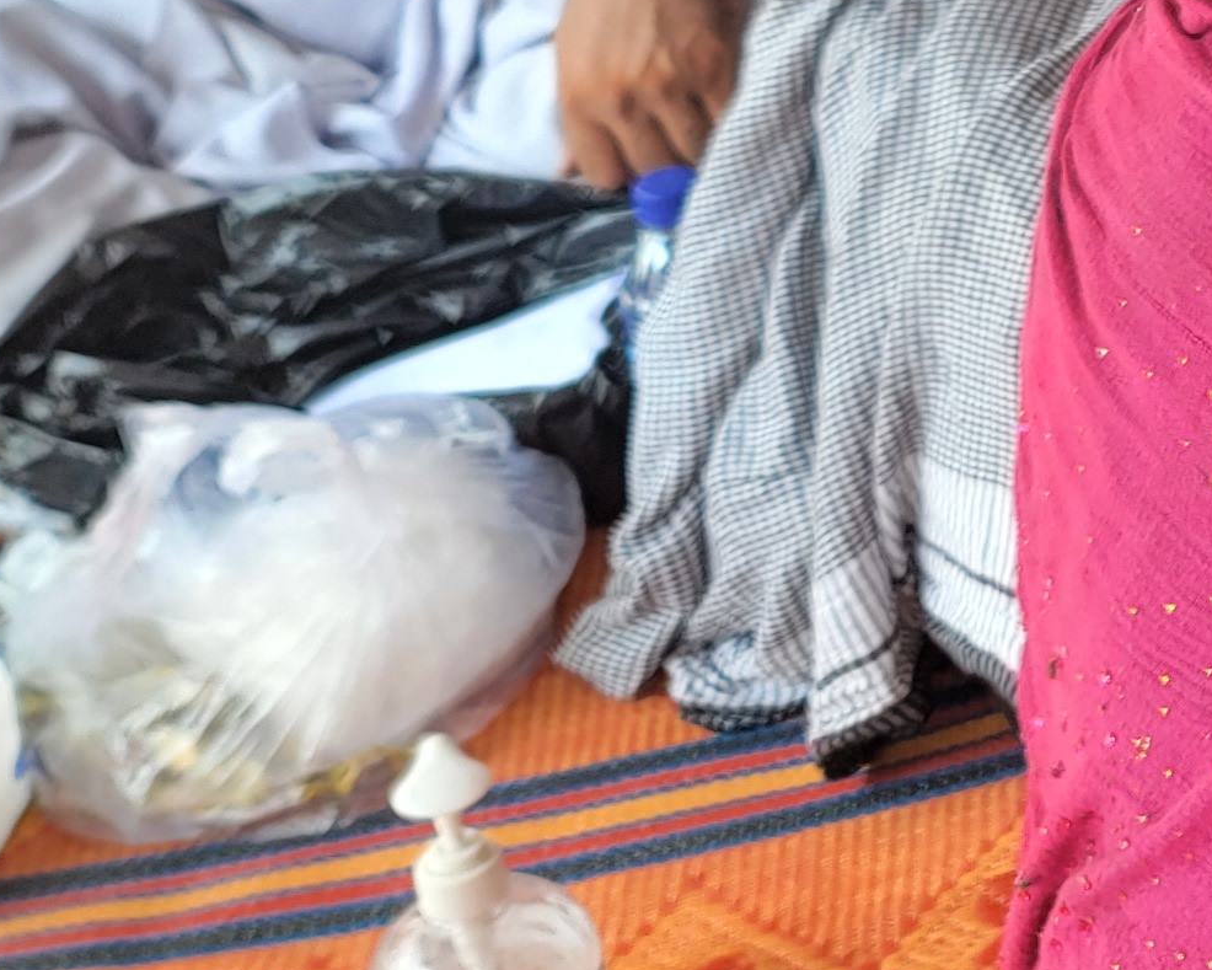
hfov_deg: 16.1
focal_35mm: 99
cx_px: 2248
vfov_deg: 15.0
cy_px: -229
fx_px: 3552
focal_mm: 7
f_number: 1.8
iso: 32
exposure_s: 1/100
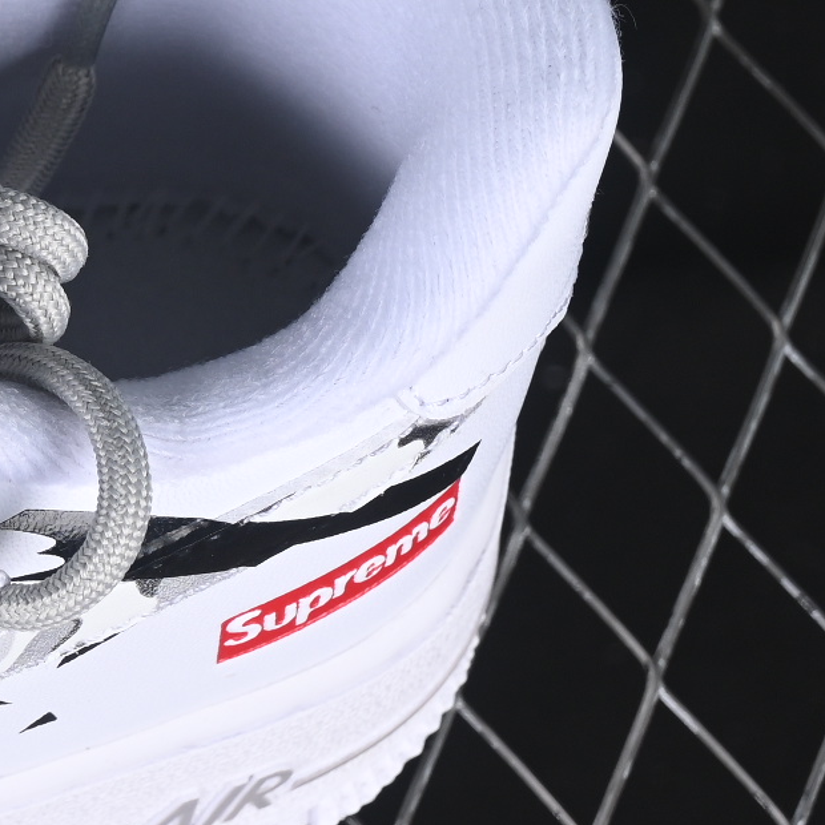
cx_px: -810
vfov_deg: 6.1
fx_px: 7712
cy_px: 106
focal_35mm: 286
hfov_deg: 6.0
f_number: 7.1
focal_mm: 50
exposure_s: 1/80
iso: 160
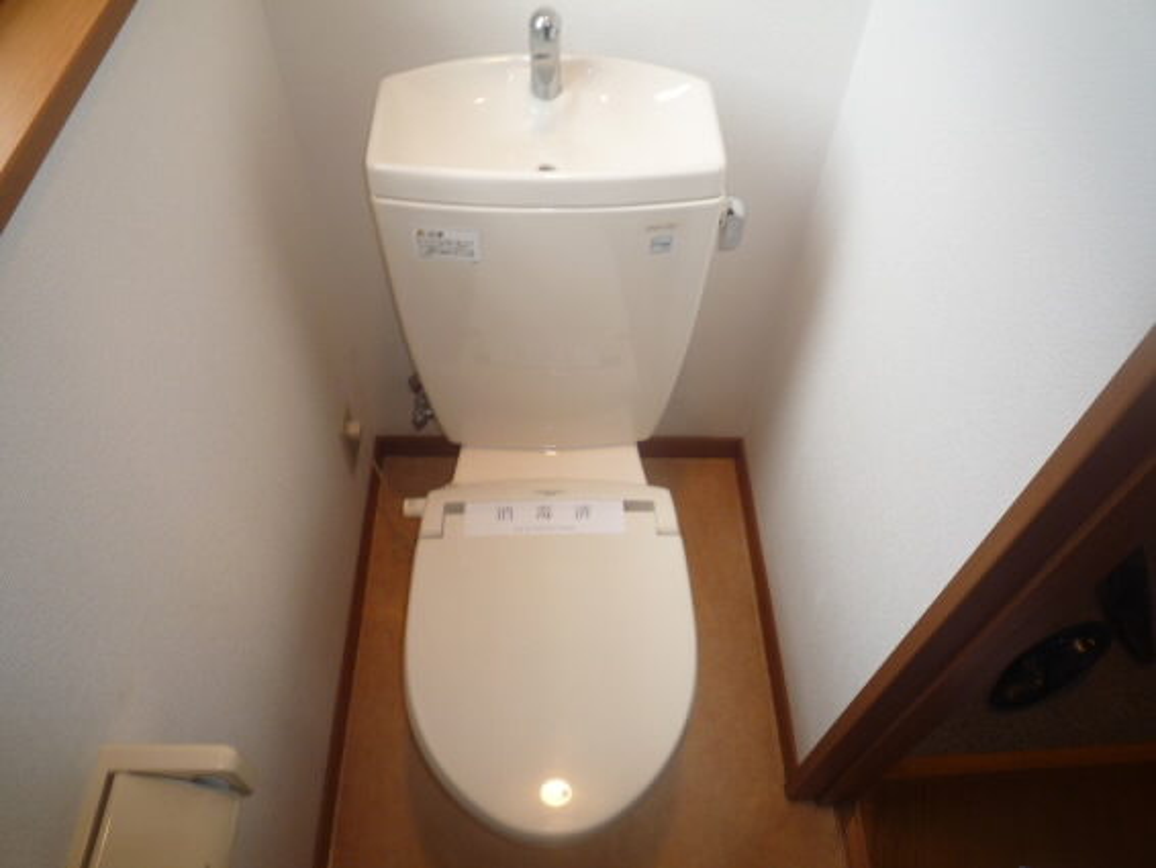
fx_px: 835
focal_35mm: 25
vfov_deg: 54.9
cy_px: 434
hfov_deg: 69.4
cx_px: 578
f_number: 2.8
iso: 100
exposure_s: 1/50
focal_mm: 4.4
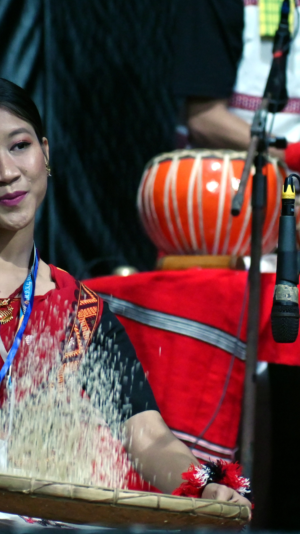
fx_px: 7014
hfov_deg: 2.4
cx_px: 86
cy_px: 267
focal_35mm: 496
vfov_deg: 4.4
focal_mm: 210
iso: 4000
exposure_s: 1/160
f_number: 5.6
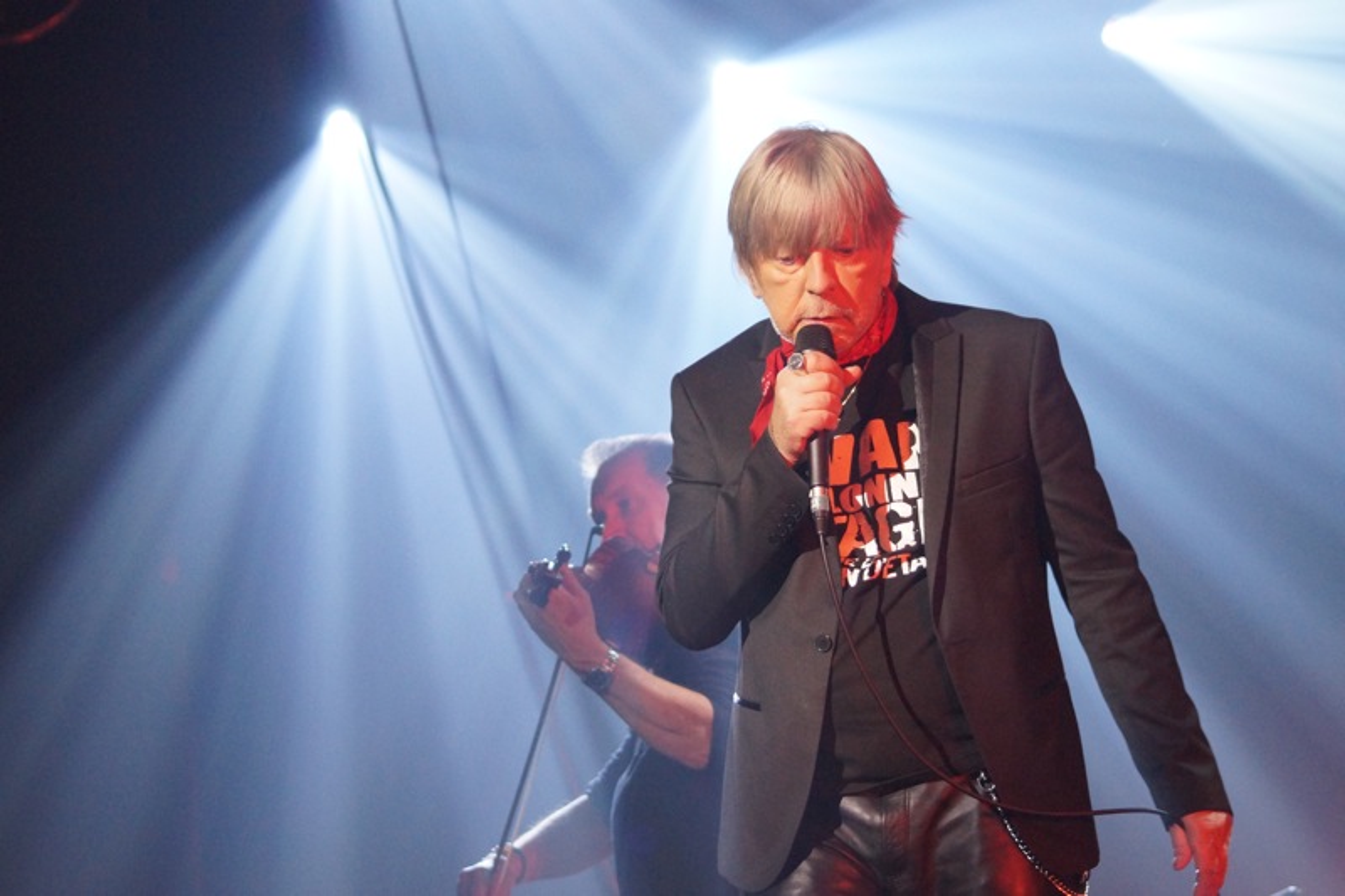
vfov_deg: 13.0
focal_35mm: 105
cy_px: 448
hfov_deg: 19.5
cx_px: 672
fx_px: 3922
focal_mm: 70
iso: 2000
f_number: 4
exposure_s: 1/160
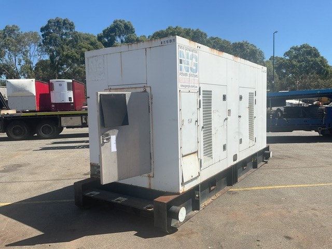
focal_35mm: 29
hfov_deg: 61.7
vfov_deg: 48.2
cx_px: 166
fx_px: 278
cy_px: 124
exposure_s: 1/2667
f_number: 1.8
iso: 16
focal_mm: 3
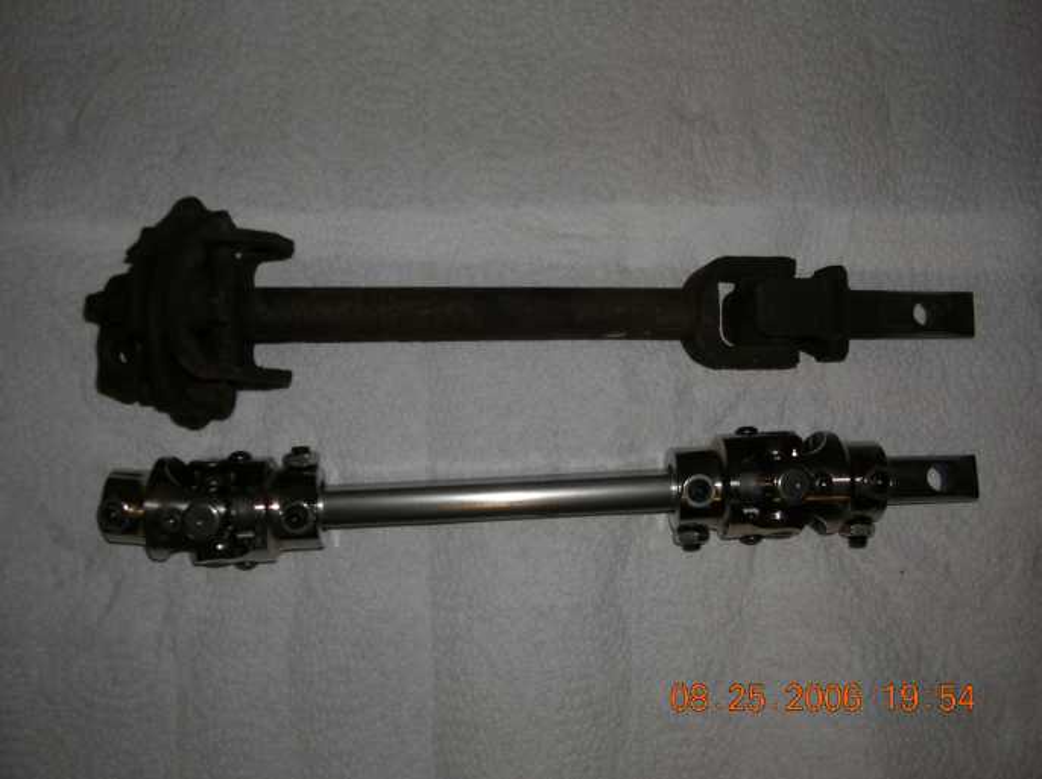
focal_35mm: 37
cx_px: 521
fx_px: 1113
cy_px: 390
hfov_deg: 50.2
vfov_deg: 38.6
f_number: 2.9
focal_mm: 6.2
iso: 50
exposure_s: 1/60.1
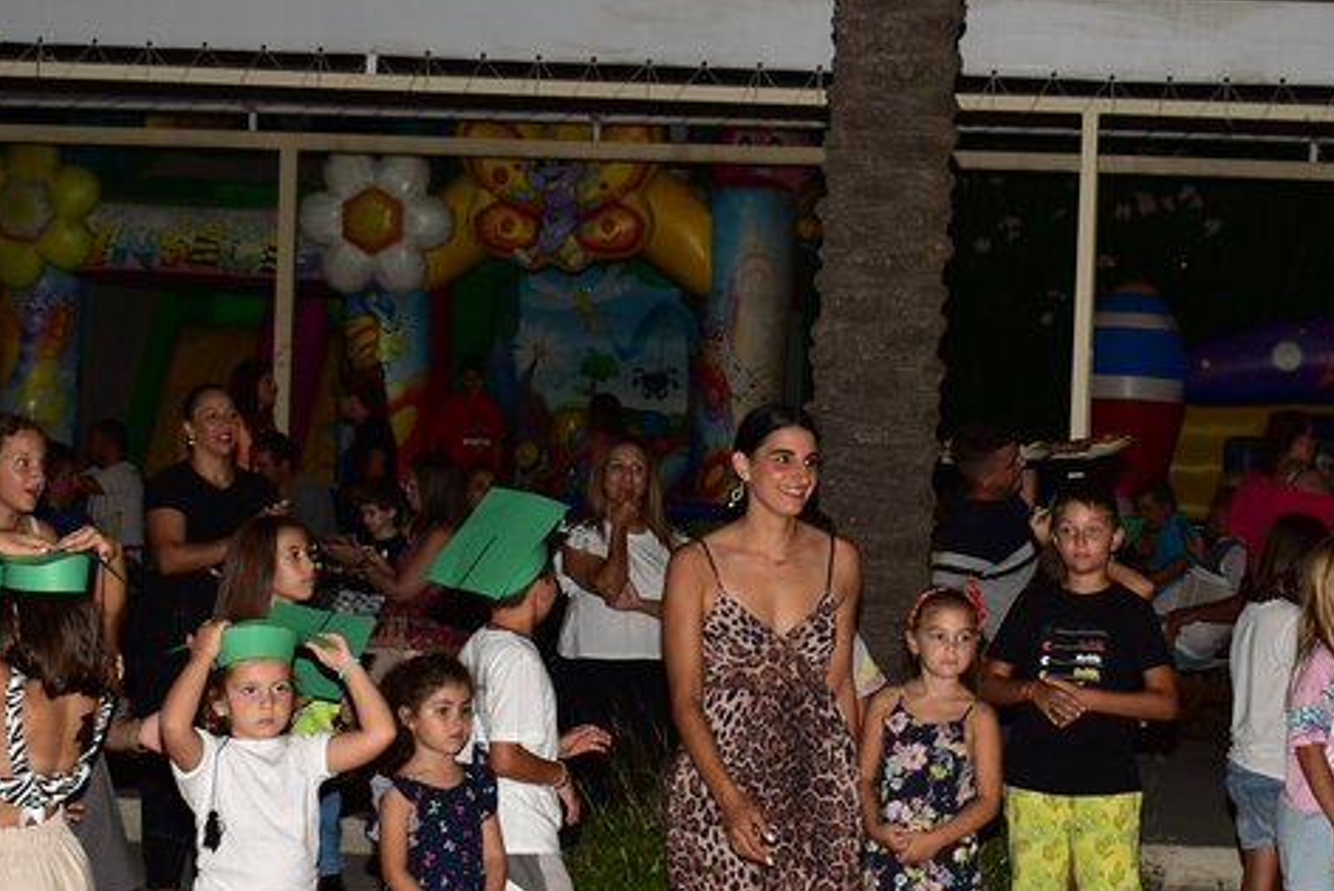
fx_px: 3706
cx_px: 740
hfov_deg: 20.4
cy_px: 537
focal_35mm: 100
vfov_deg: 13.7
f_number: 4.2
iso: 100
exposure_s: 1/200
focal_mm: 28
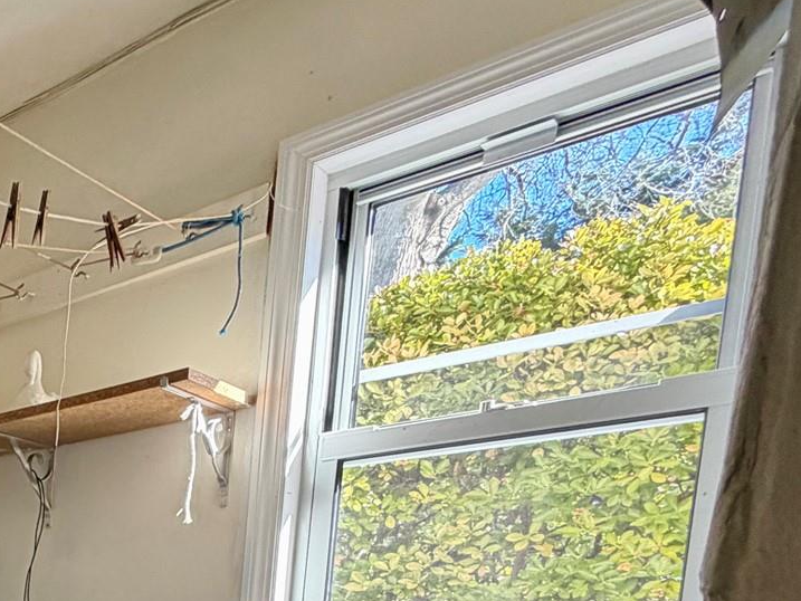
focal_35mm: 40
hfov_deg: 32.1
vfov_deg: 29.7
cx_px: -297
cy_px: 759
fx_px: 926
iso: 200
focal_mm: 2.22
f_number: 2.2
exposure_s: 1/121
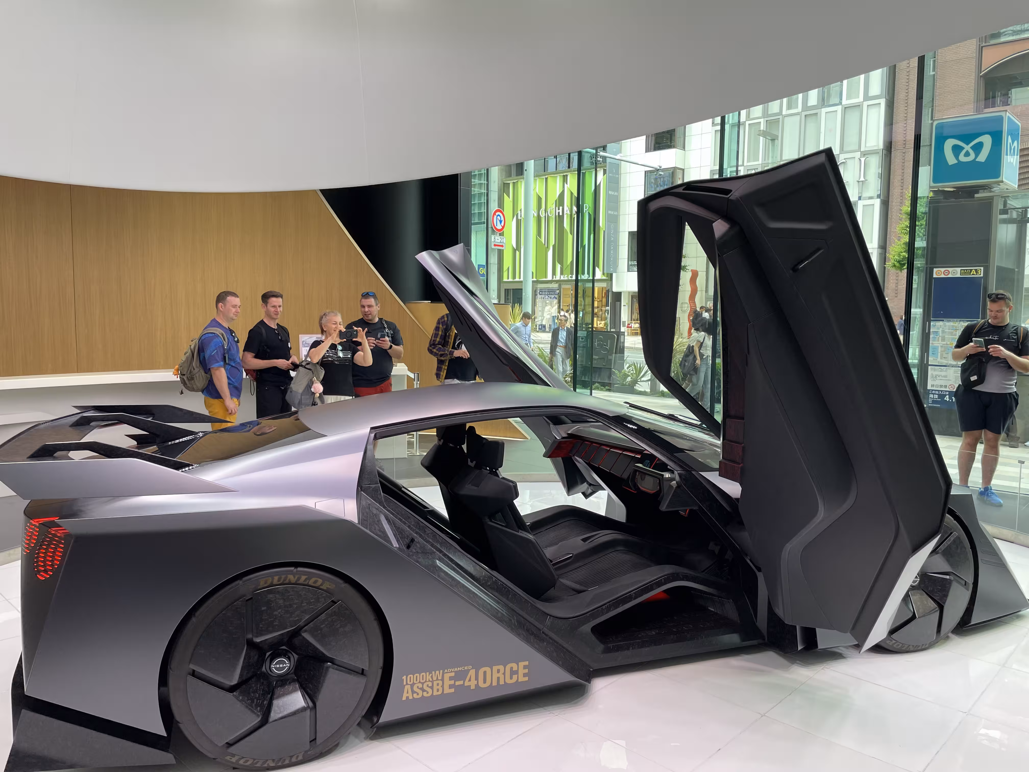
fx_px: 773
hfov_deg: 67.3
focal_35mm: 26
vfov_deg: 53.1
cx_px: 514
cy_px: 386
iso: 40
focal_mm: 4.2
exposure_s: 1/171
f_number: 1.6
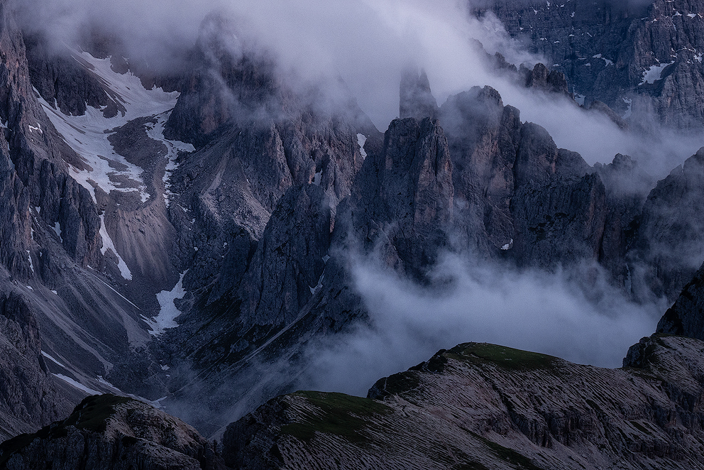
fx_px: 3814
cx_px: 228
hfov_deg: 10.5
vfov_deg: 7.0
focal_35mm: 195
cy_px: 150
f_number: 10
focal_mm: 86
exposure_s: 1/8
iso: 400
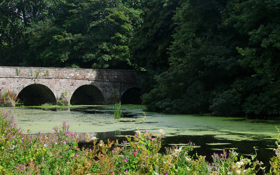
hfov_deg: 21.8
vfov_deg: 13.9
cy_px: 73
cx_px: 219
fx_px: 717
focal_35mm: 94
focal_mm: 26
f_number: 10
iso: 200
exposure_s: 1/80
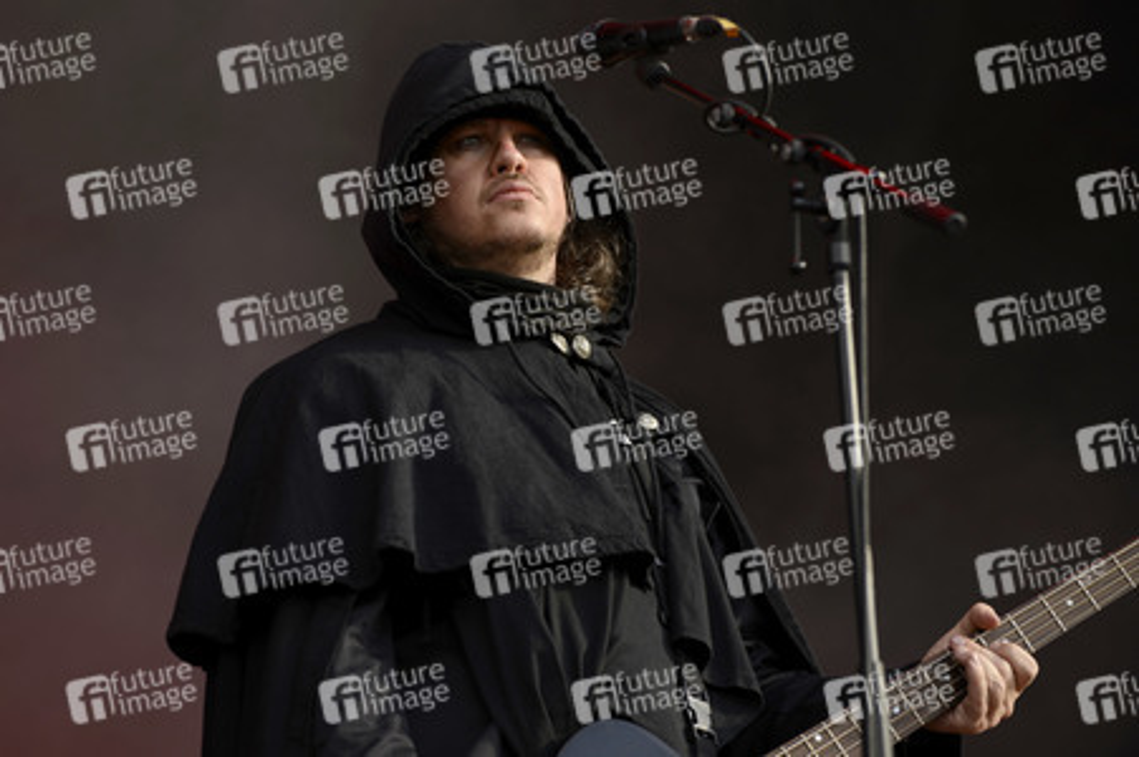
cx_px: 570
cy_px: 378
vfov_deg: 8.6
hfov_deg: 12.8
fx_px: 5058
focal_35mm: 160
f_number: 4
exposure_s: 1/400
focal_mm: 160
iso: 100
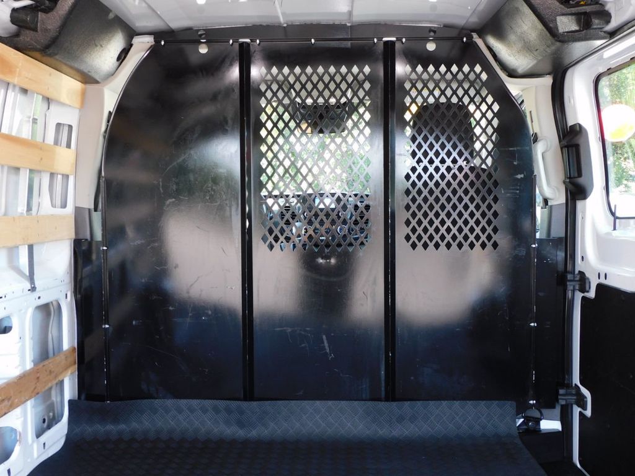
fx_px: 734
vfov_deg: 36.0
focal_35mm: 40
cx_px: 318
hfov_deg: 46.8
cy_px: 238
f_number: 3.8
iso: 200
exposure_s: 1/30
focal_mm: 7.2
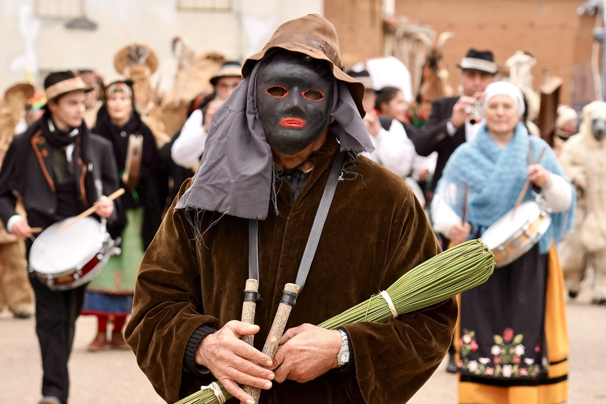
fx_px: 2525
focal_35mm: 150
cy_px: 203
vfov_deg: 9.1
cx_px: 303
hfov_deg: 13.7
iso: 1000
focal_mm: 96
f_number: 5.6
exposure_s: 1/320
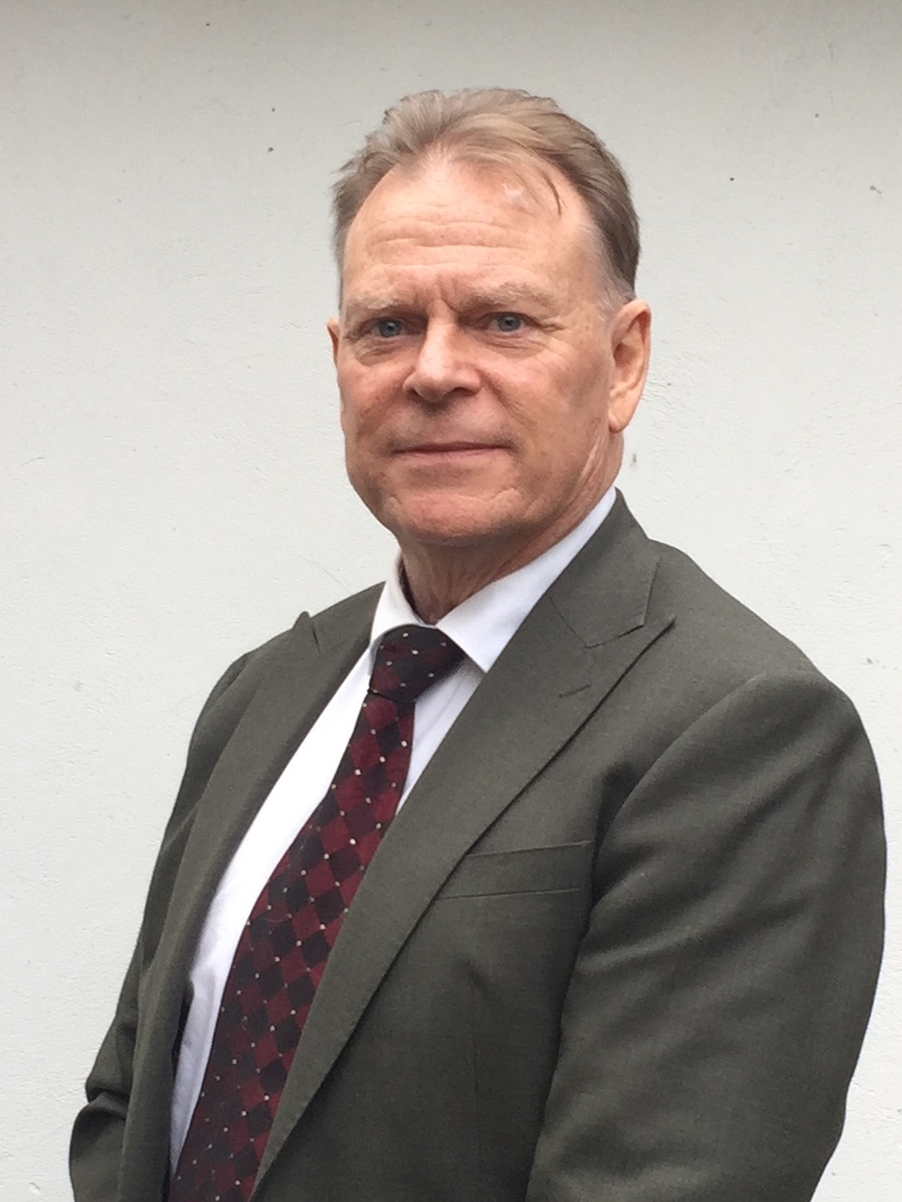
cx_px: 451
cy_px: 601
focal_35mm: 29
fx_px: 1007
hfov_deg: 48.2
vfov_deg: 61.6
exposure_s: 1/109
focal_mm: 4.15
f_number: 2.2
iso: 32
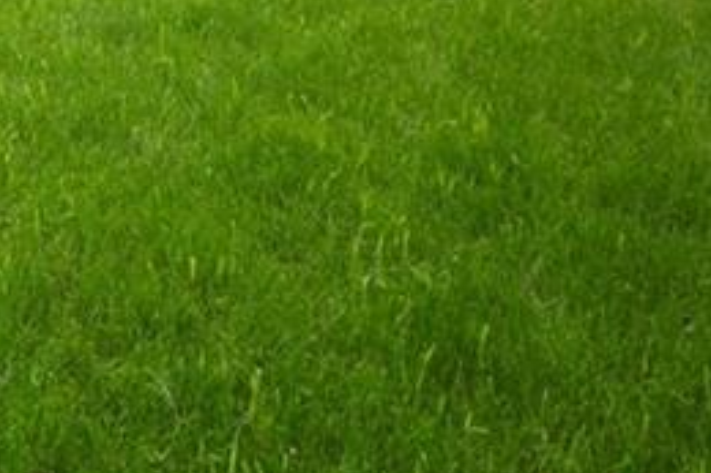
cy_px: -262
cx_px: -224
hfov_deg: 27.9
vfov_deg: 19.6
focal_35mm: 59
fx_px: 1164
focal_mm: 10
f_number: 5
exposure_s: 1/100
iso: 110
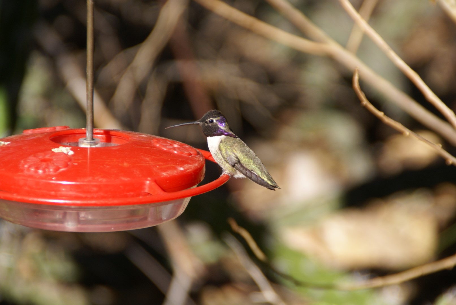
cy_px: 152
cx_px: 228
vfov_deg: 4.6
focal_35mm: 300
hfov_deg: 6.9
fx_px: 3805
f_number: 6.3
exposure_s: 1/320
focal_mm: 200
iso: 200
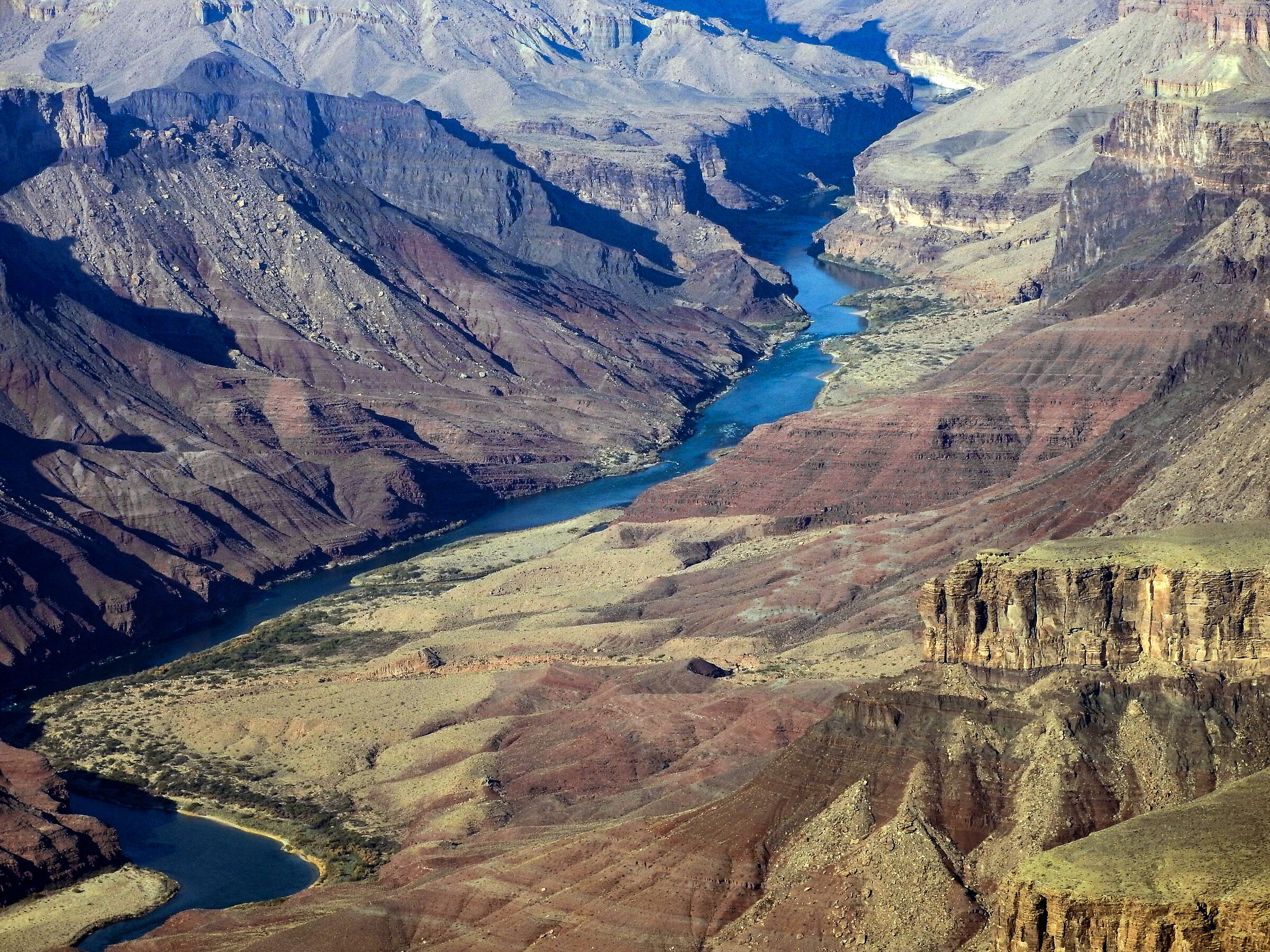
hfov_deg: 9.9
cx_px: 635
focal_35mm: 200
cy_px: 476
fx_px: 7338
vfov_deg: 7.4
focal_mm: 35.8
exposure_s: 1/400
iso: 100
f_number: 5.3
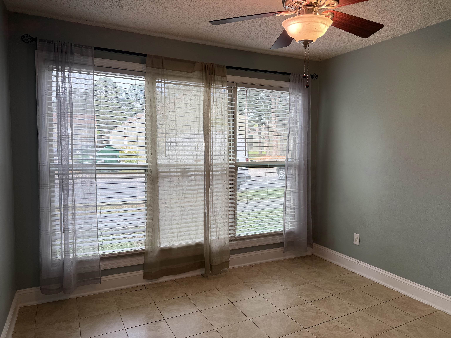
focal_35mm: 24
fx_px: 313
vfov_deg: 56.8
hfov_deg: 71.6
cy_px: 169
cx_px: 226
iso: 64
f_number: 1.78
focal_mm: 6.76
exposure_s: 1/120
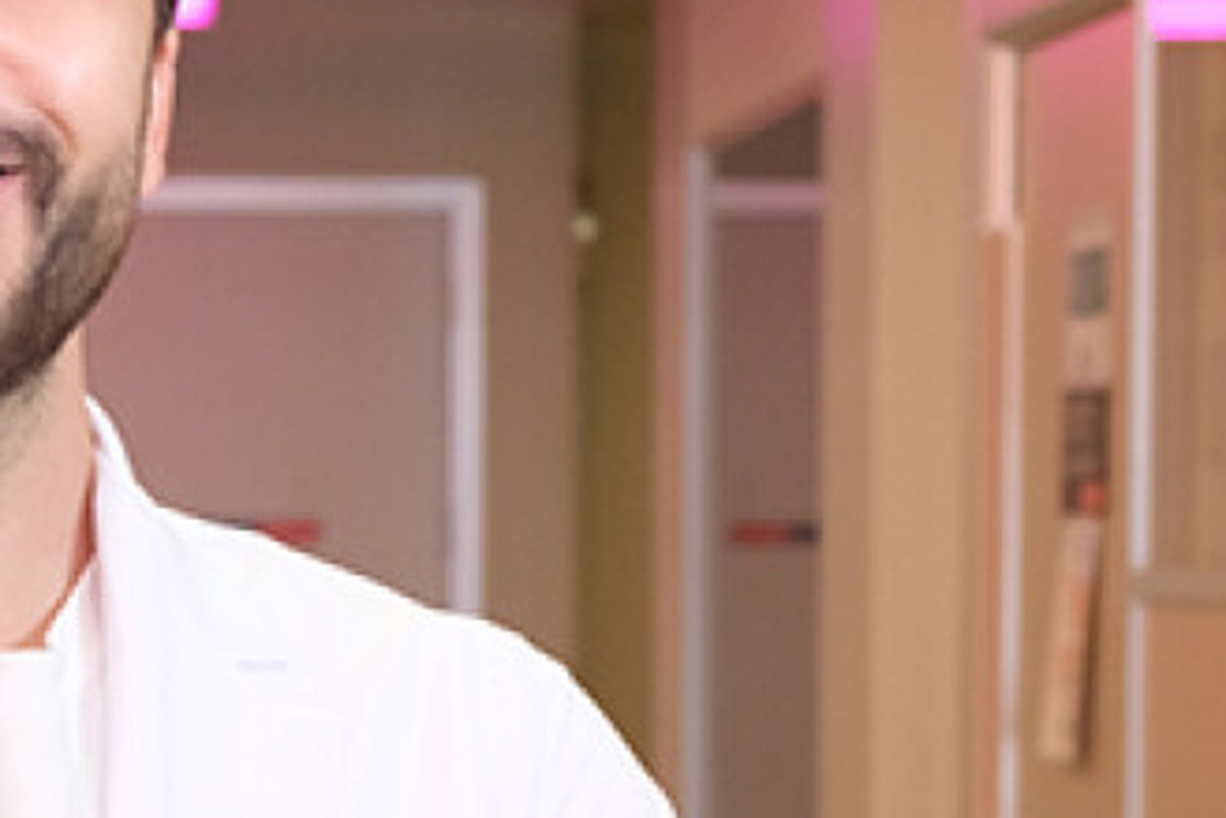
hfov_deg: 10.2
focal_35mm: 199
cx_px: -101
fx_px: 6780
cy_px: 792
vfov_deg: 6.9
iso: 1000
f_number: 4
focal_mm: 34.3
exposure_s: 1/50
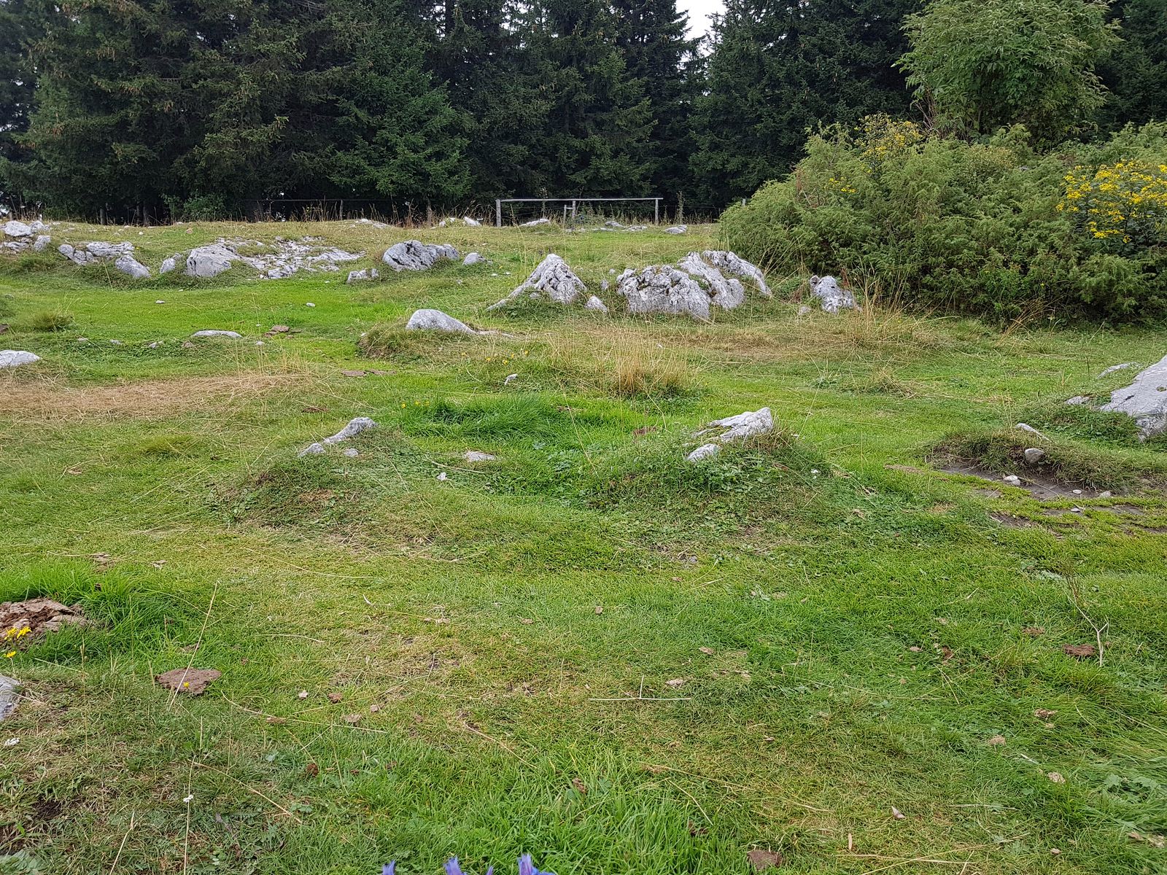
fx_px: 877
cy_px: 438
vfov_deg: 53.1
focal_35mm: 26
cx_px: 584
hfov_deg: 67.3
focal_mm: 4.2
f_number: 1.7
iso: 50
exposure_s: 1/996
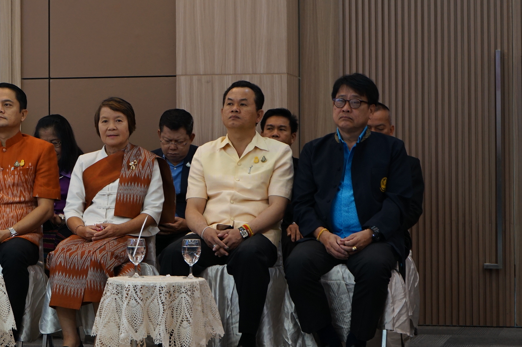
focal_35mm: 119
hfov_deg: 17.1
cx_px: 91
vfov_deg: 11.5
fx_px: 1724
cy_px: 133
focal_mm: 70
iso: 800
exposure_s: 1/25
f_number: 5.6
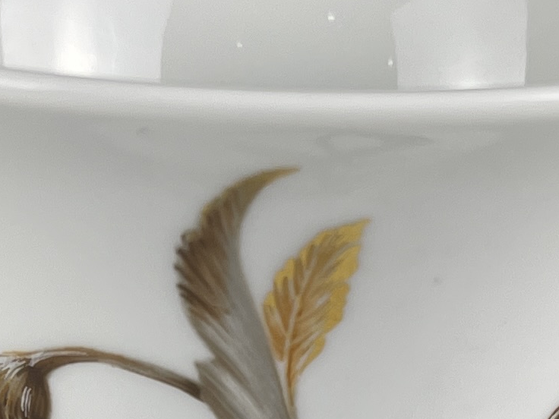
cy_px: 727
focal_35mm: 137
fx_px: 2212
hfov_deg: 14.4
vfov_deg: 10.3
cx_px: 349
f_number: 1.6
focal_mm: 5.1
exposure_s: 1/279
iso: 32
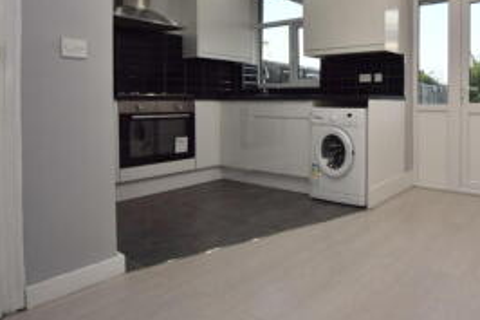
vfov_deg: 37.5
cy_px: 104
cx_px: 424
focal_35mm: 35
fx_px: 465
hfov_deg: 49.2
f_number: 5.6
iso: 125
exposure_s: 1/125
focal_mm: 13
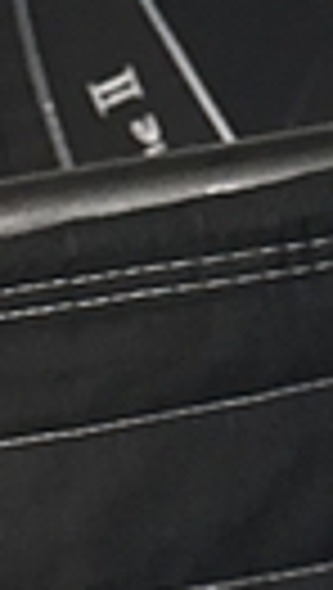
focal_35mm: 199
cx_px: 1449
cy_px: 1554
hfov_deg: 5.2
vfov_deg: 9.3
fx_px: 3114
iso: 500
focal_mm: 6.76
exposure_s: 1/60
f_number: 1.78
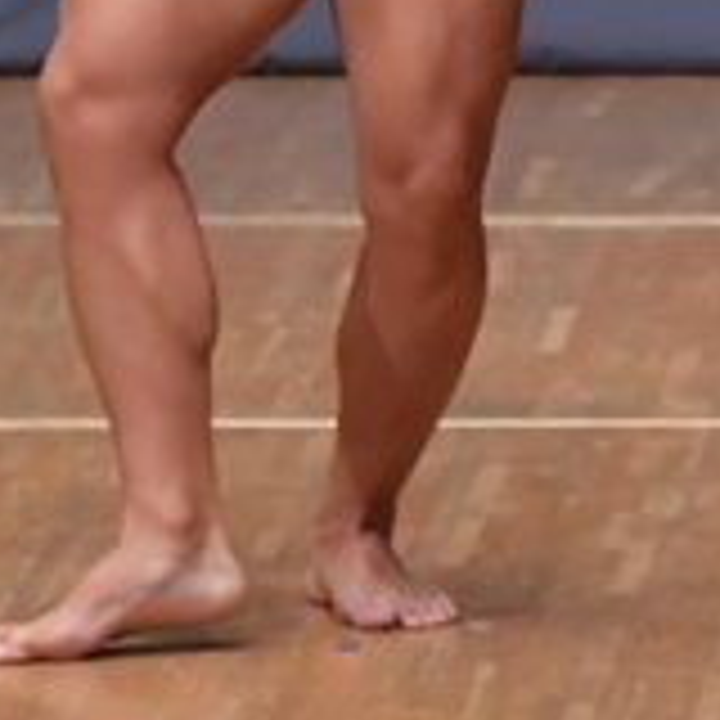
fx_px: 26121
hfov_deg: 1.6
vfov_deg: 1.6
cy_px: -54
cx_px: 1474
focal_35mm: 1110
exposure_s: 1/400
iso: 6400
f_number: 5.6
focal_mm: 180
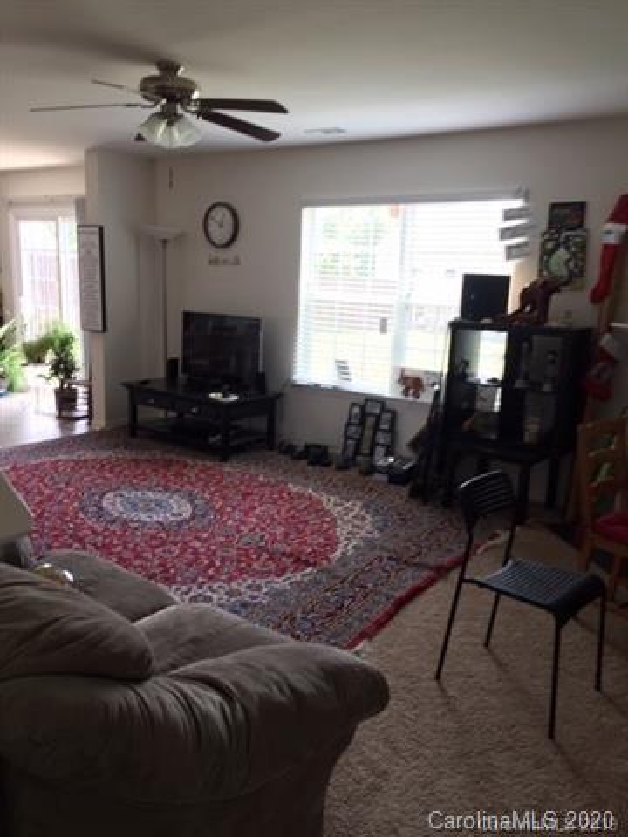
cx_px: 314
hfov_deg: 48.2
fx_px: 701
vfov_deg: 61.7
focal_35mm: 29
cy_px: 418
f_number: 2.2
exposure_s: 1/30
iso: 40
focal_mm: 4.15
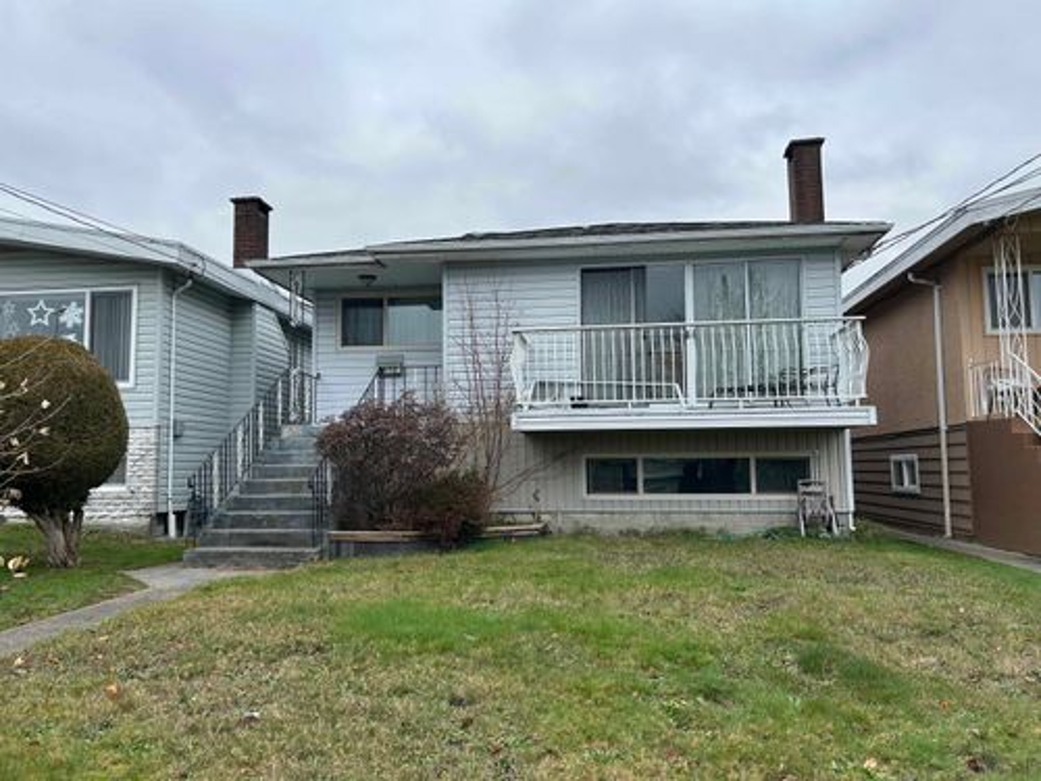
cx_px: 520
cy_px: 390
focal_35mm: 26
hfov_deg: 67.3
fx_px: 782
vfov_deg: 53.1
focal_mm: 5.7
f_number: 1.5
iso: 50
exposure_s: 1/827
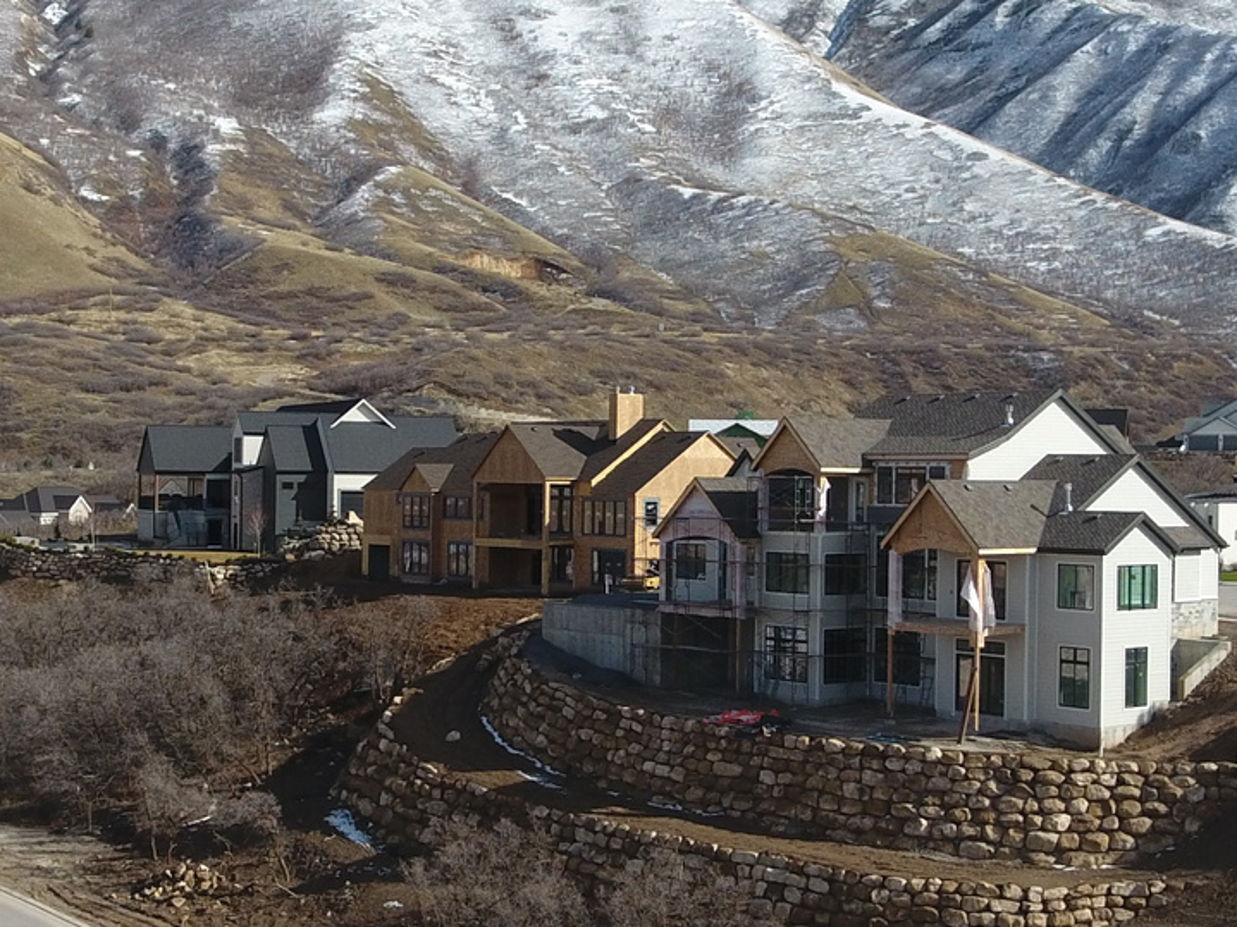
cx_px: 582
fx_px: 2037
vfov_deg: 25.7
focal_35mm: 57
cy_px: 447
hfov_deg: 33.8
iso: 100
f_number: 2.8
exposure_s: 1/929
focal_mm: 3.61
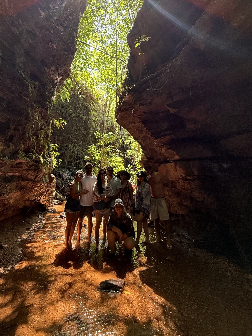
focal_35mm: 18
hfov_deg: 71.1
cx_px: 105
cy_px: 126
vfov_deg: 86.0
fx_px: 175
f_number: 2.2
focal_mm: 2.22
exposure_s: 1/99
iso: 250
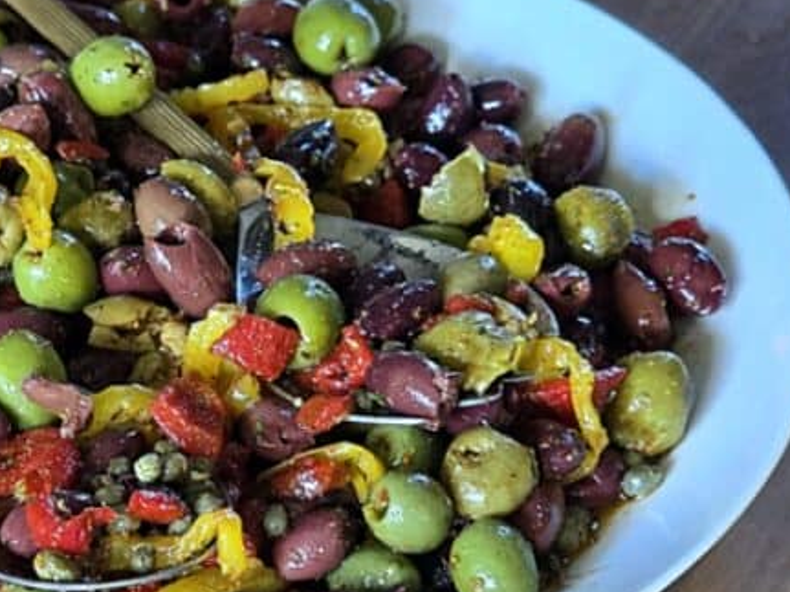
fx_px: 2806
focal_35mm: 123
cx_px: 227
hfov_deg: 16.0
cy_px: 335
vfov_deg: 12.0
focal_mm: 7.9
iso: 250
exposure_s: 1/40
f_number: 2.4
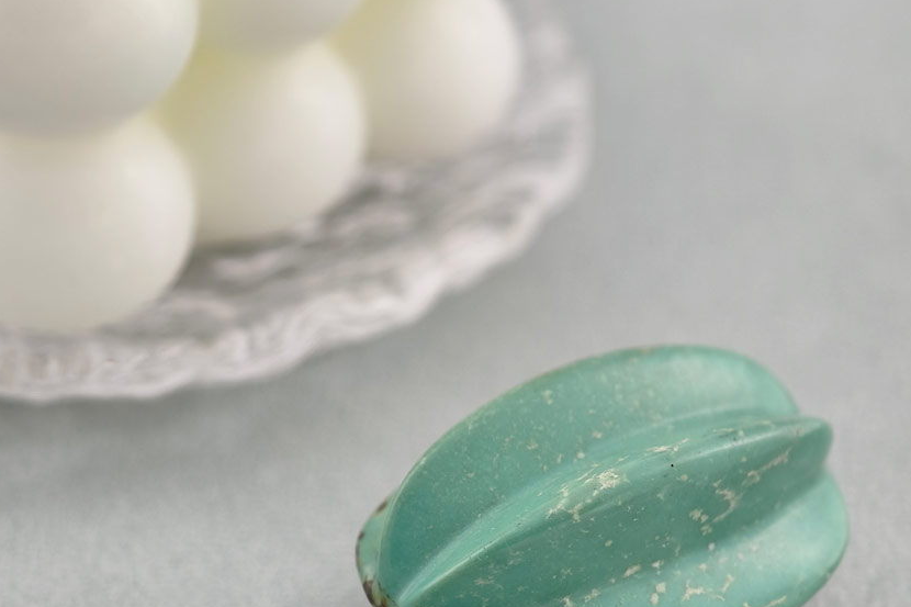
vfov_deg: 11.1
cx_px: 456
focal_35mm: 123
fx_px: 3112
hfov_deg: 16.7
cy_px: 374
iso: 125
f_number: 2.67
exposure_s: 1/160
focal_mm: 22.48
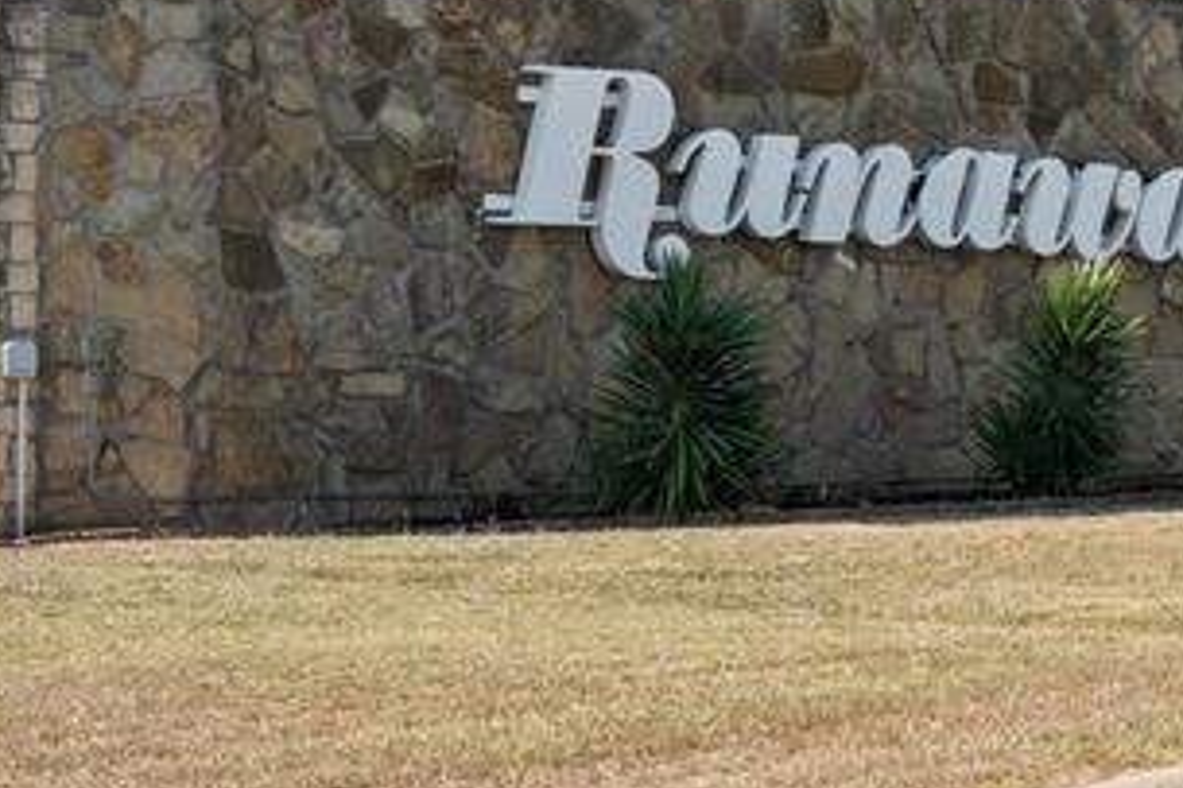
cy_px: 396
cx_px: 1214
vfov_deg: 13.2
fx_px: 3416
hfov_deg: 19.0
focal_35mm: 104
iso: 640
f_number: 8
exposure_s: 1/1250
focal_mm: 21
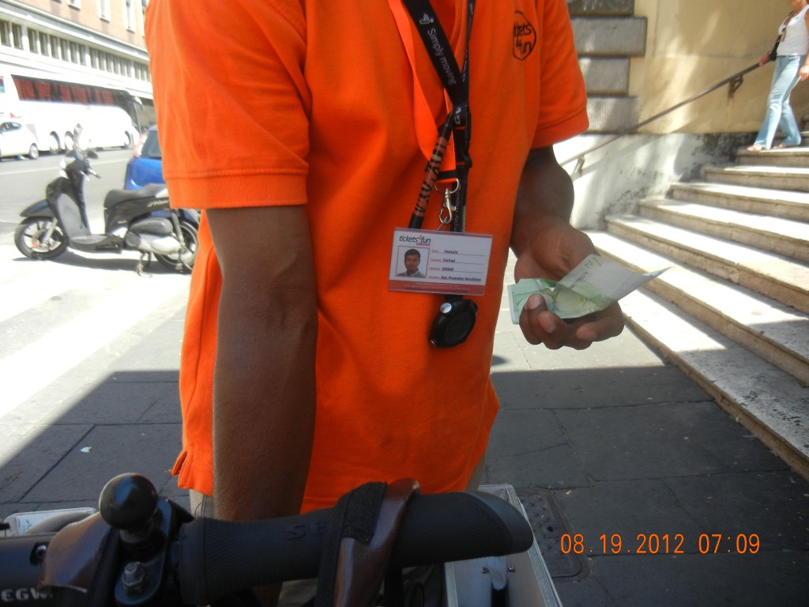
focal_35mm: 30
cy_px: 304
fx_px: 701
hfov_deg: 60.0
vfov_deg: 46.8
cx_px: 404
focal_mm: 5.4
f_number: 3.5
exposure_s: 1/341
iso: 160
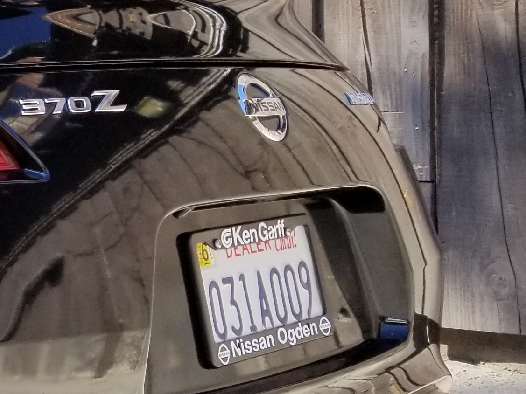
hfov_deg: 17.7
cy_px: 160
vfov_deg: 15.9
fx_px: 1413
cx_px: -375
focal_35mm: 93
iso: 50
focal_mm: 4.25
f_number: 1.7
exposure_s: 1/604
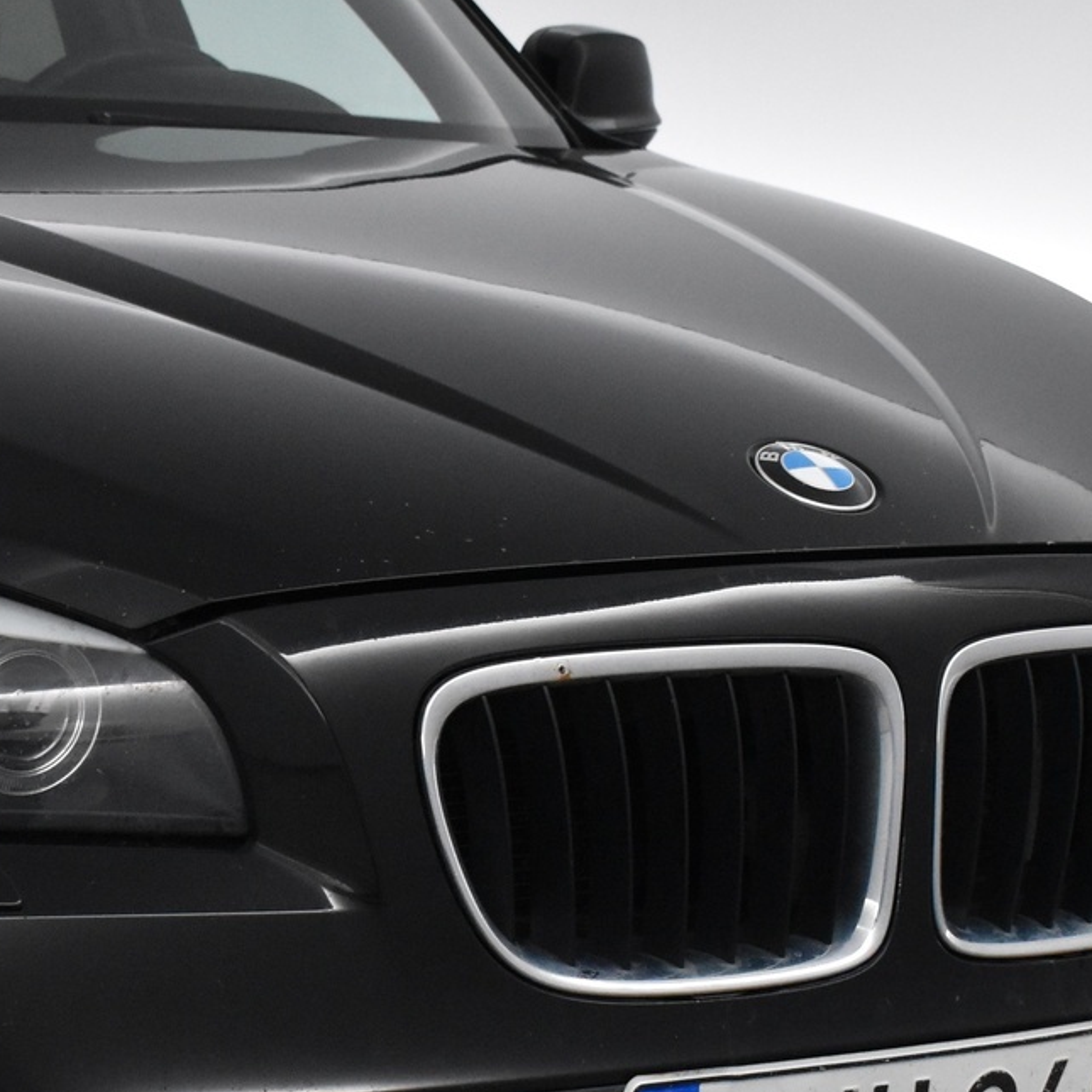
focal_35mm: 96
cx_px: 289
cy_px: 840
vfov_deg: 18.0
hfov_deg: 18.0
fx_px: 3426
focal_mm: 30
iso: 3200
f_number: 6.3
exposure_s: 1/160
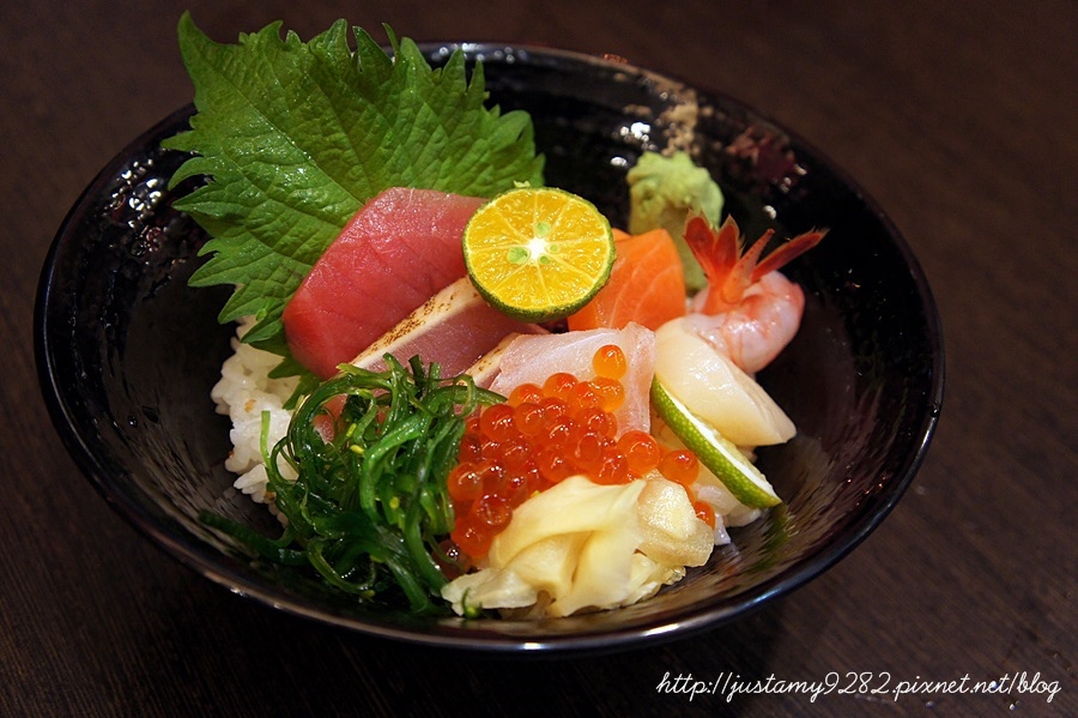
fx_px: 1347
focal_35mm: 45
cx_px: 539
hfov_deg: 43.6
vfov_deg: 29.8
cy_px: 359
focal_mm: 30
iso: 1000
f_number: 4
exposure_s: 1/50
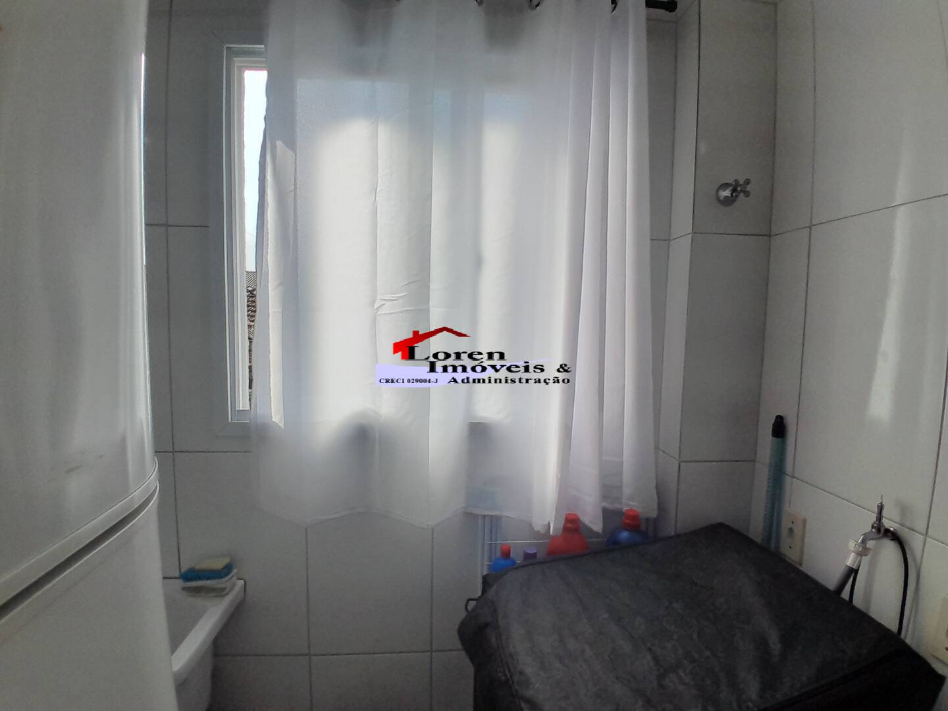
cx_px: 474
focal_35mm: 17
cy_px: 356
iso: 40
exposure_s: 1/1047
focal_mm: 1.46
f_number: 2.2
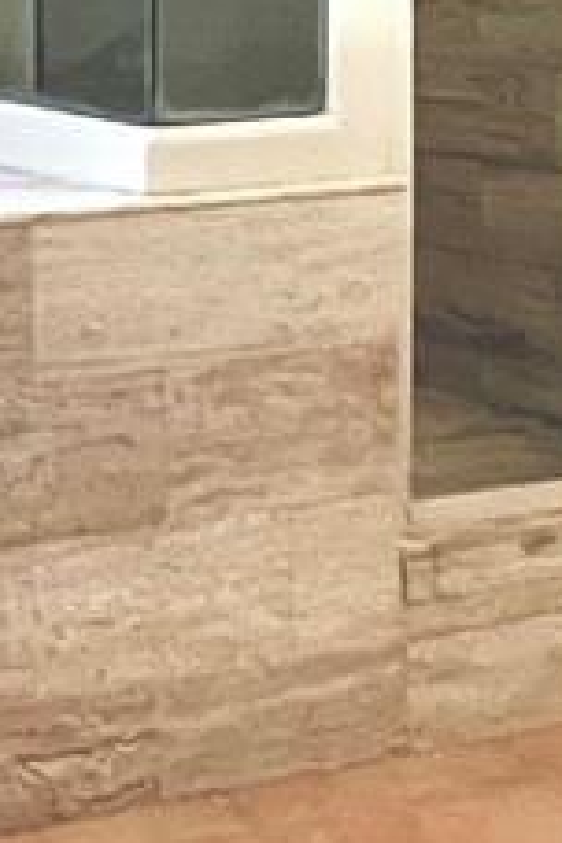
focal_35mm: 95
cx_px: -510
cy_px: -41
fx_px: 2224
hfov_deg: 12.8
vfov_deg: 20.6
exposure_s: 1/60
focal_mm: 1.57
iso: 500
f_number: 1.8
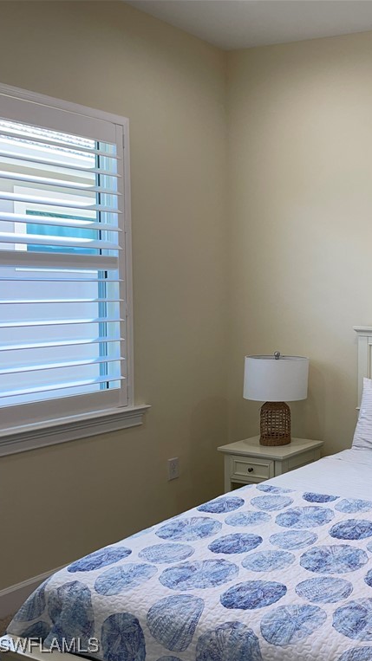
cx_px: 437
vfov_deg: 52.8
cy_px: 332
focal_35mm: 38
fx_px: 667
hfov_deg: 27.7
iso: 50
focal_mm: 5.1
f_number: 1.6
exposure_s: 1/120
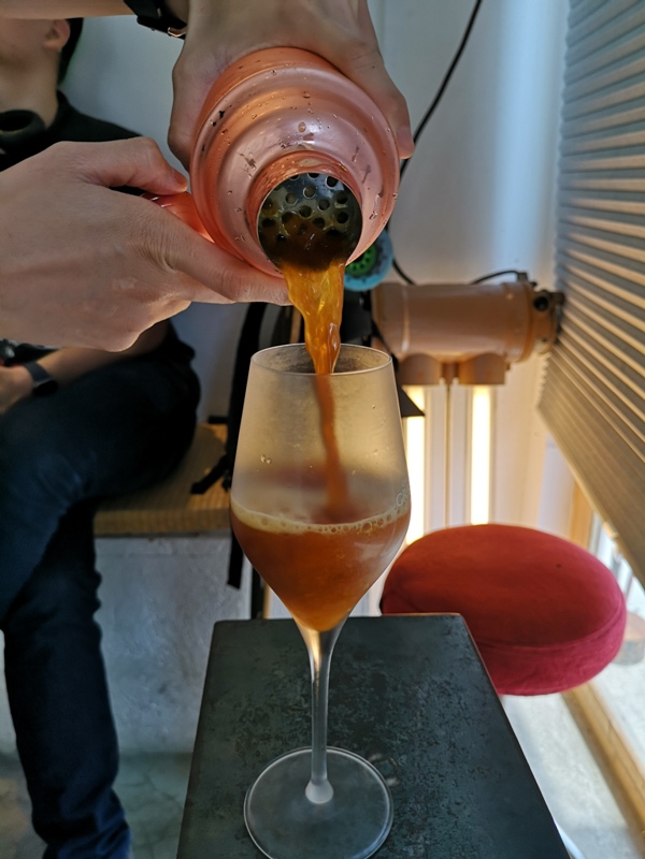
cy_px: 430
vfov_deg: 65.3
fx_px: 671
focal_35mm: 27
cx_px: 322
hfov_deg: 51.4
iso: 50
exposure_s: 1/222
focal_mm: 3.95
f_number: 1.8
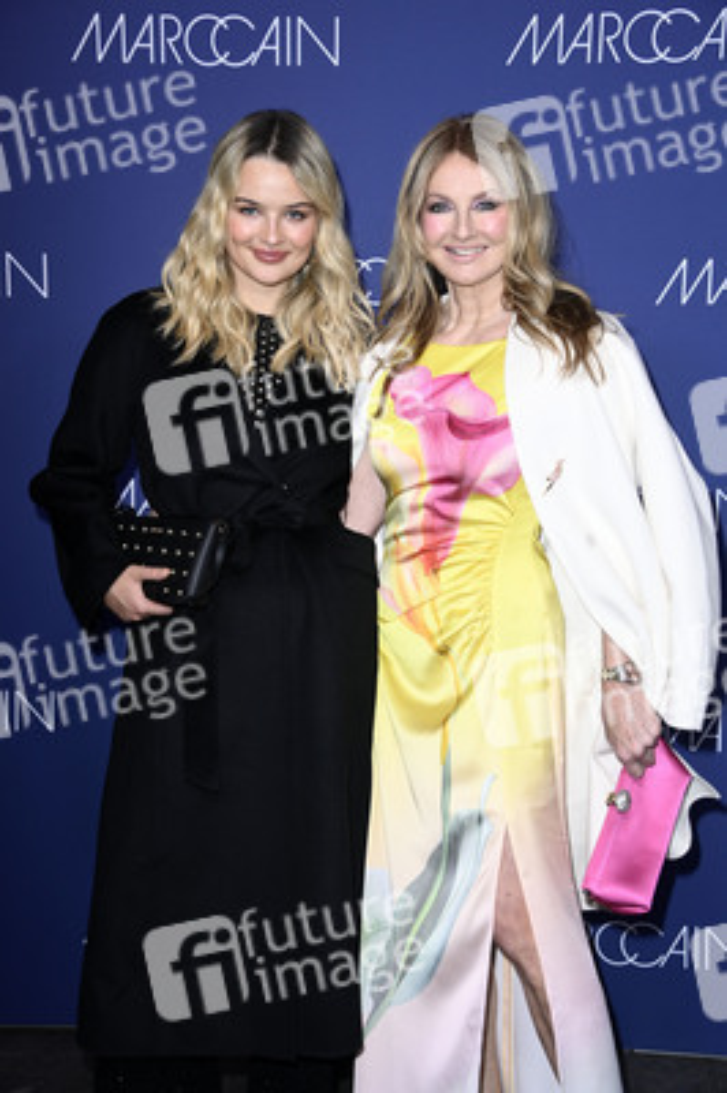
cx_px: 364
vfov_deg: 34.5
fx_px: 1760
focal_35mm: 58
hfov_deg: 23.3
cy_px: 546
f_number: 5.6
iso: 640
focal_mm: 58
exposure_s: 1/250
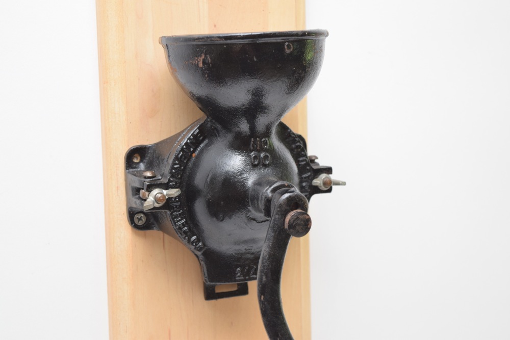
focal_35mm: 82
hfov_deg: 24.6
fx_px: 1169
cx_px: 255
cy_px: 170
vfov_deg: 16.6
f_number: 5.6
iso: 800
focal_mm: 55
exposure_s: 1/100
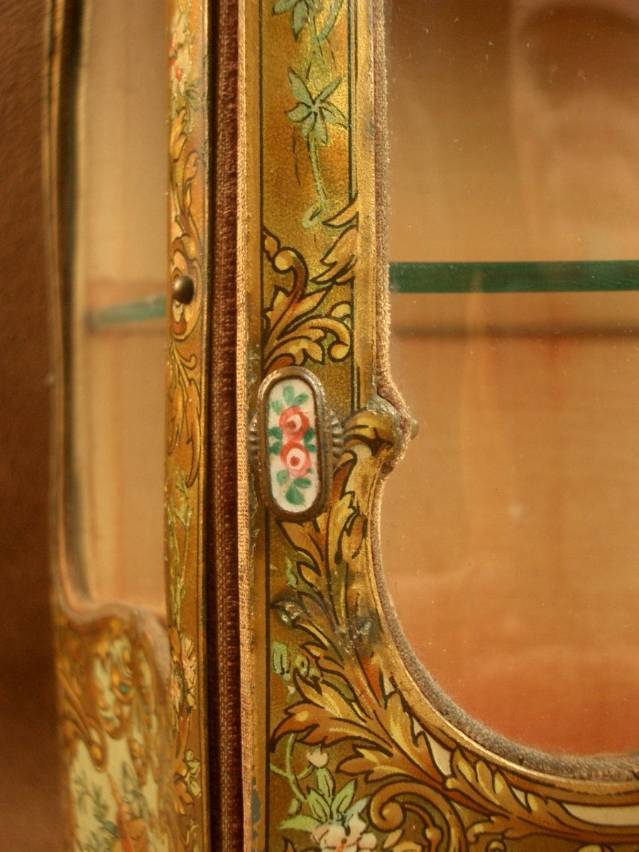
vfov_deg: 38.9
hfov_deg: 29.7
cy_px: 426
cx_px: 320
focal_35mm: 49
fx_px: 1206
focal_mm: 8.2
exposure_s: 1/30
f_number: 3.1
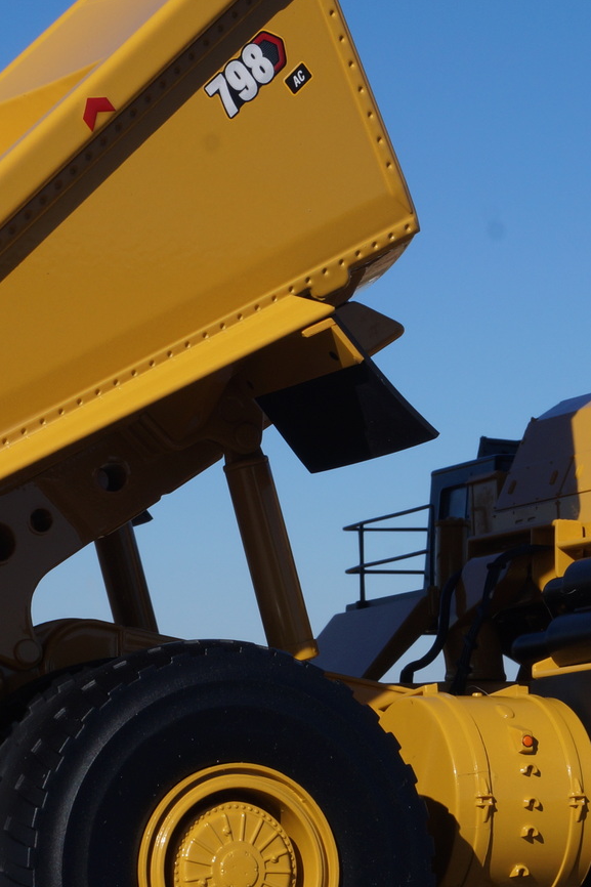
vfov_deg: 16.9
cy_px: 479
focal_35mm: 121
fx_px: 2984
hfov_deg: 11.3
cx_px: 238
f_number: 16
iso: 100
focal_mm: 35
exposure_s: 1/100
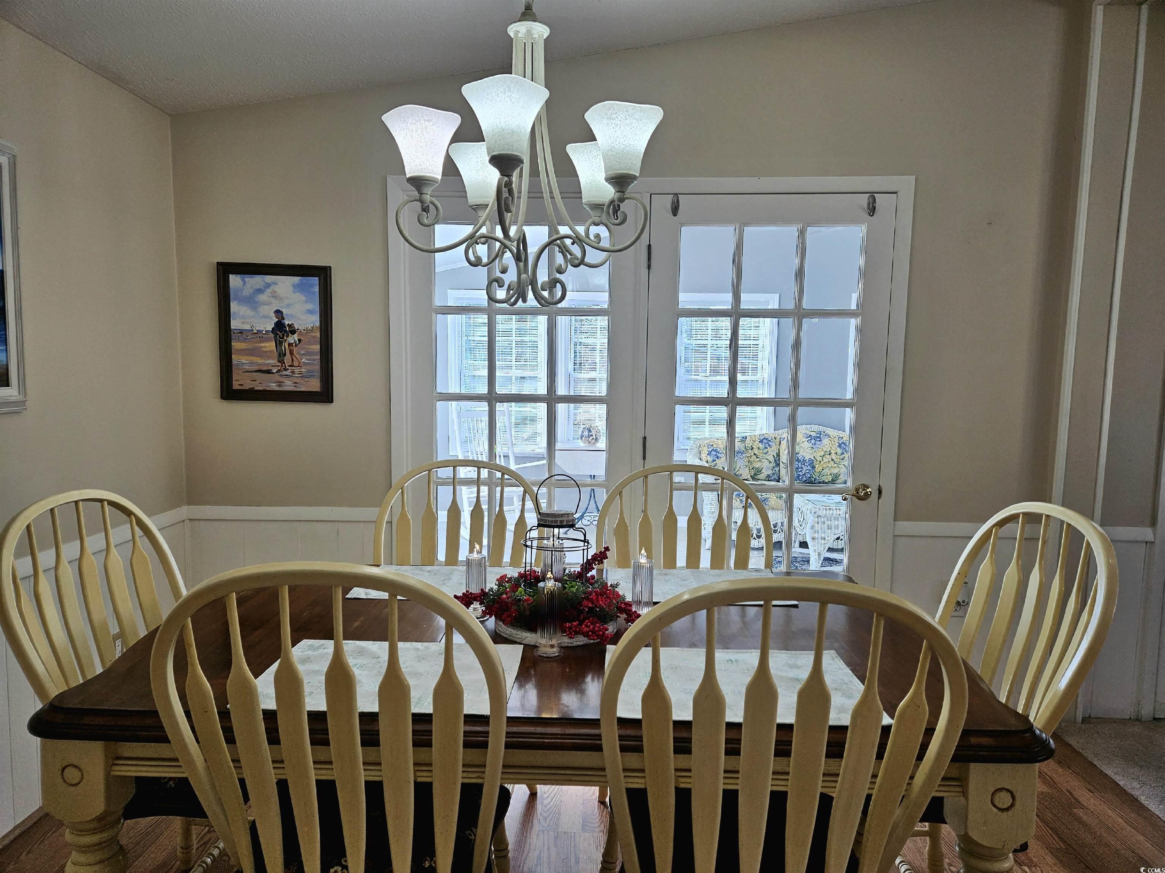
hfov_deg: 73.9
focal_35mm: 23
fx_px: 774
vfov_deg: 58.9
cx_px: 582
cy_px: 436
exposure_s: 1/130
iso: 25
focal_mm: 5.4
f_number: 1.8
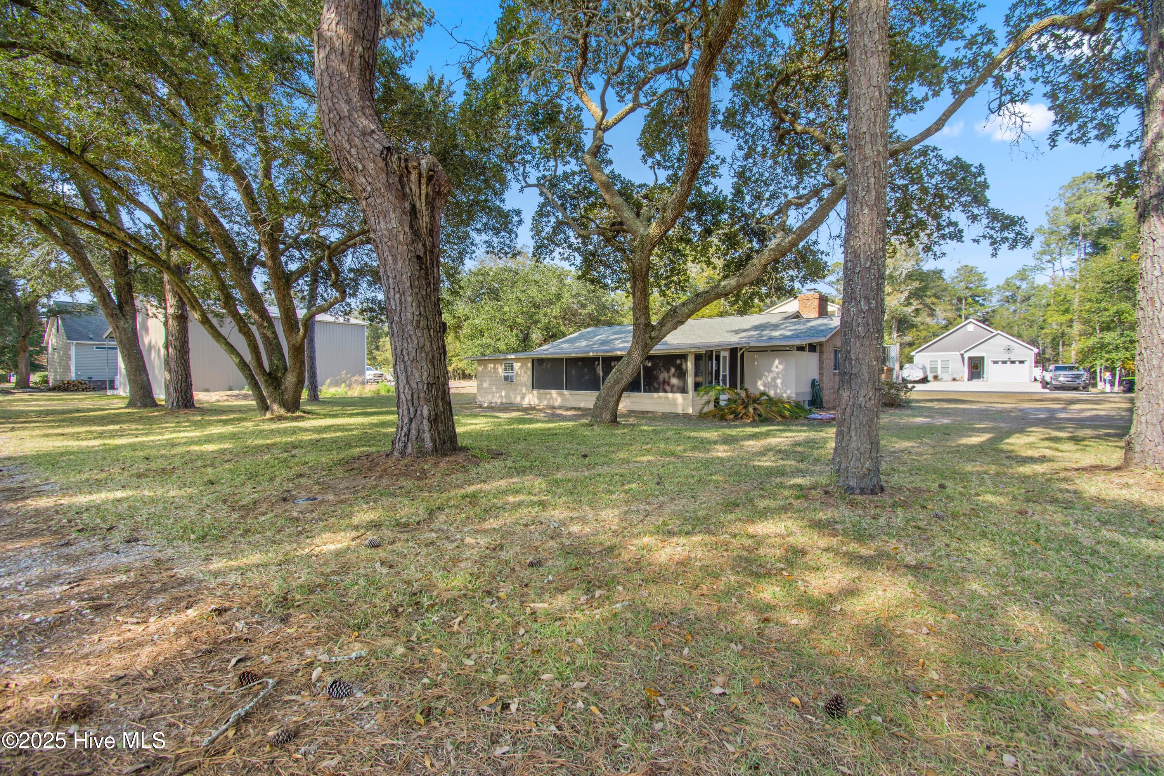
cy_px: 388
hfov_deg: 100.4
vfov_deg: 77.3
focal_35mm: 15
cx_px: 582
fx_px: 485
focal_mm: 10
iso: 100
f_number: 6.3
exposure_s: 1/160
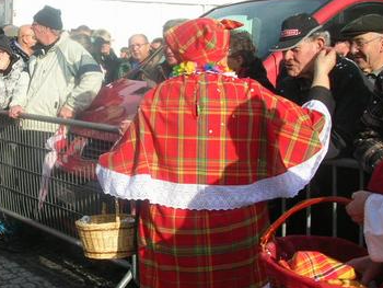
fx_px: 709
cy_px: 131
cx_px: 92
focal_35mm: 64
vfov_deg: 23.0
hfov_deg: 29.7
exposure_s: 1/217
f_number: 5.6
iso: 50
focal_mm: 5.8
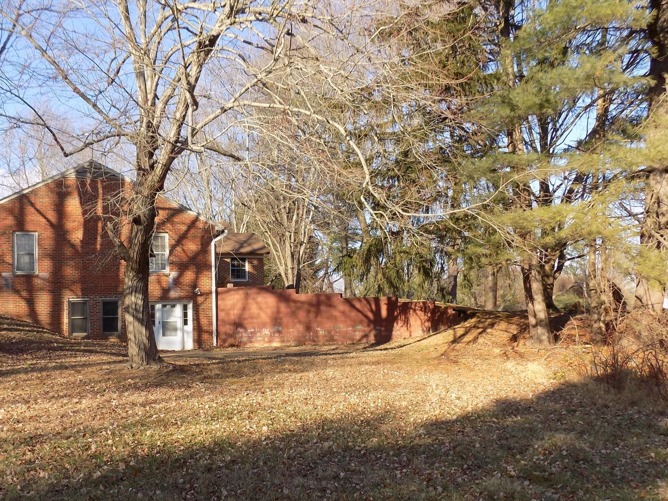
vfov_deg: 44.0
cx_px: 286
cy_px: 296
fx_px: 618
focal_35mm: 32
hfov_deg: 56.6
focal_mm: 4
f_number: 3.1
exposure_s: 1/320
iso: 80
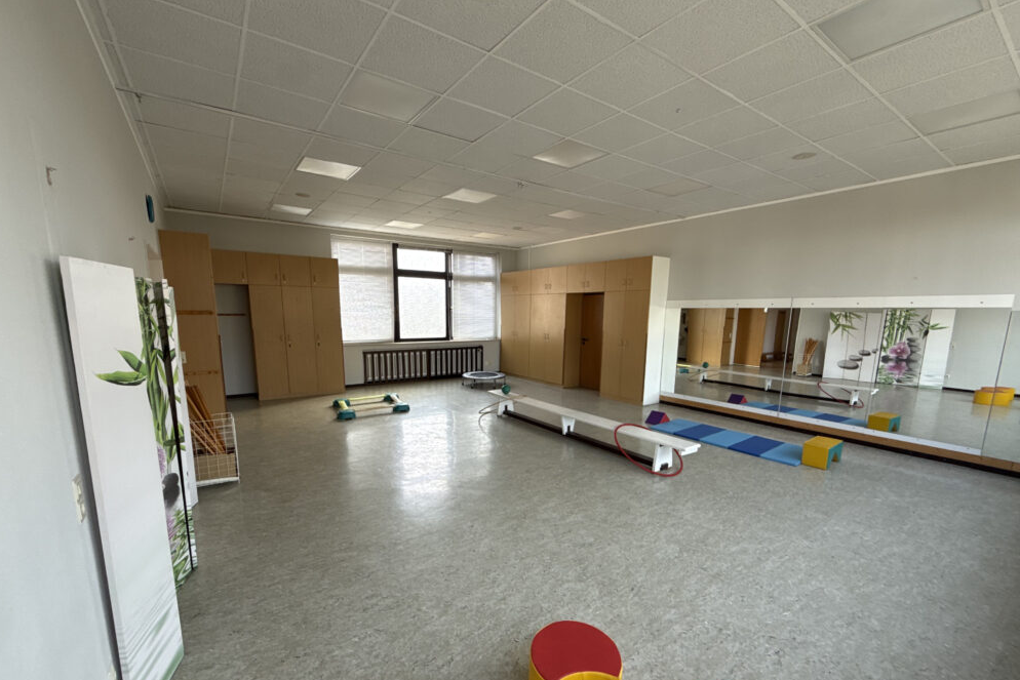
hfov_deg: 100.4
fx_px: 425
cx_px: 511
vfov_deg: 77.0
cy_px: 384
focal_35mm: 15
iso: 64
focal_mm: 2.22
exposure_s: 1/99
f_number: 2.2
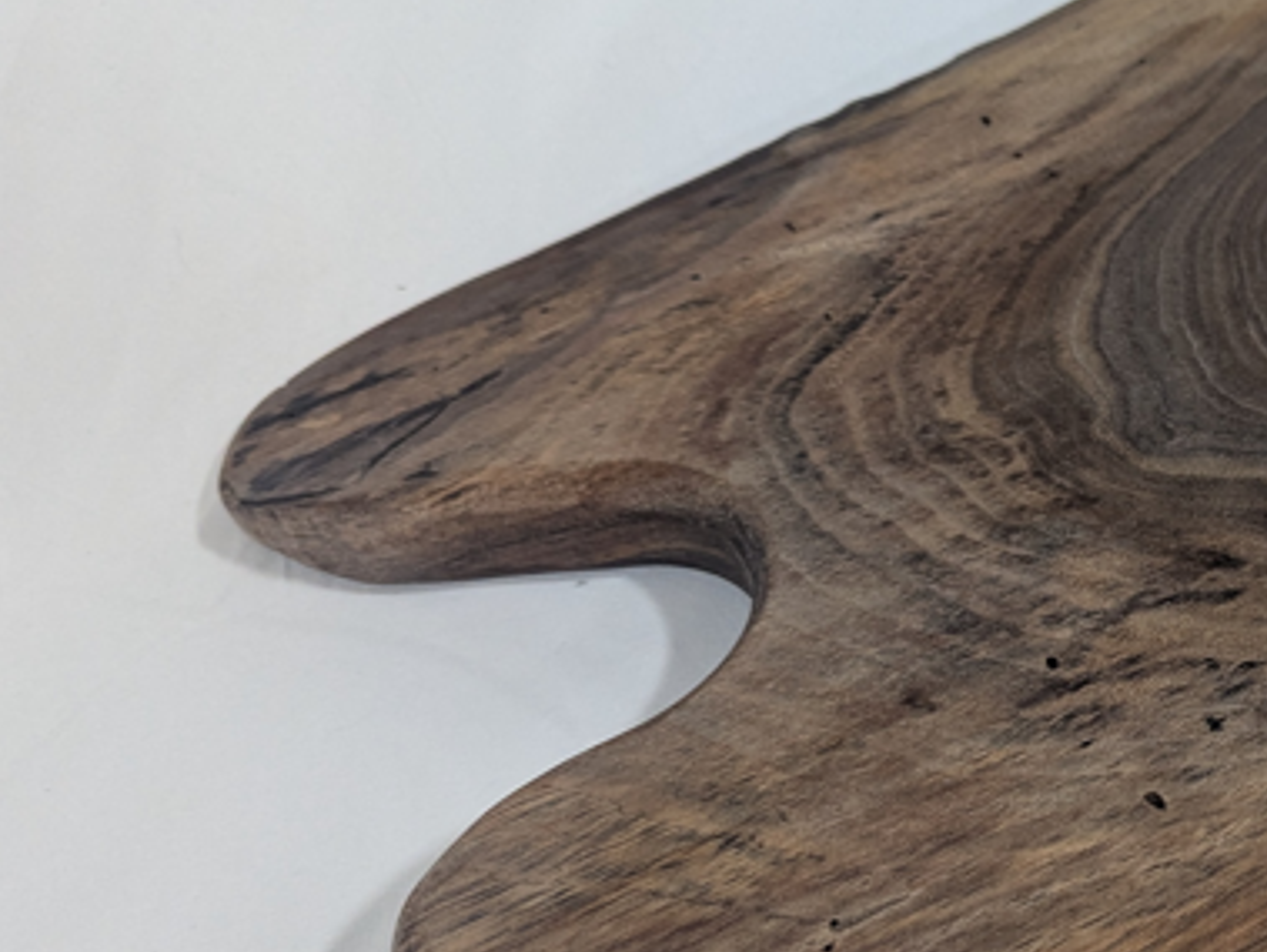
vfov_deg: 25.7
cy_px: 534
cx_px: 1427
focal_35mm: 57
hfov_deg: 30.0
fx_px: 2088
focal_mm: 6.81
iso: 213
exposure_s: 1/121
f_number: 1.85
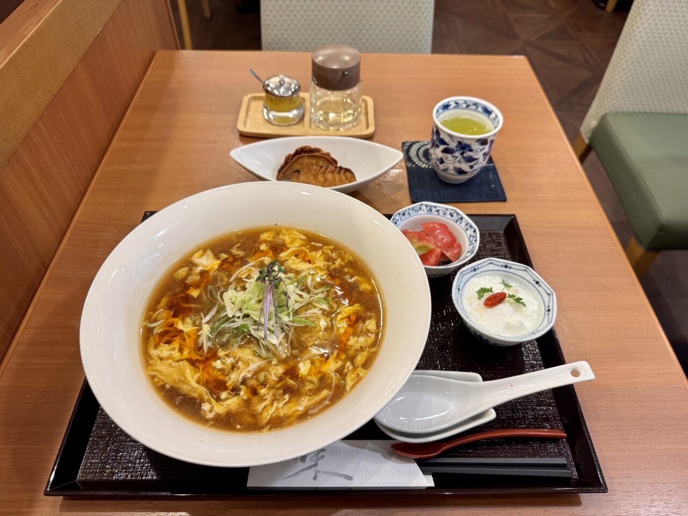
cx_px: 344
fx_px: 477
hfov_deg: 71.6
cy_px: 258
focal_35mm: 24
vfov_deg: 56.8
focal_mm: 6.76
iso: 200
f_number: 1.78
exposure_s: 1/100
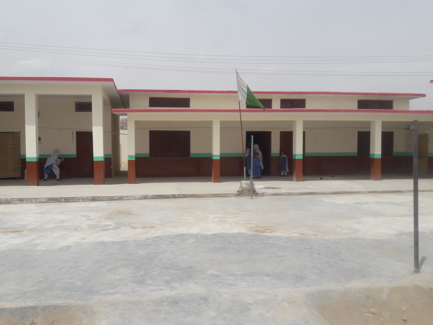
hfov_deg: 59.9
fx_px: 375
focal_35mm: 30
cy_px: 158
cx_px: 201
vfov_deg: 46.8
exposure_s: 1/3717
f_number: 1.9
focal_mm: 3.7
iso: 40
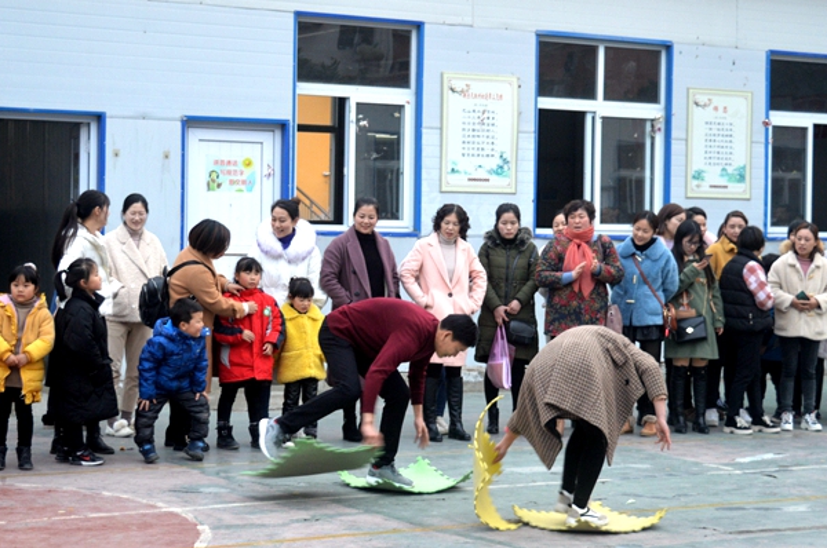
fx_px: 1835
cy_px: 253
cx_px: 429
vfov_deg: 17.0
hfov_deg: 25.4
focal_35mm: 80
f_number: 4.8
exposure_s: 1/60
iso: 450
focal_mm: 40
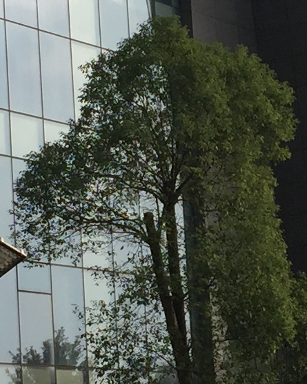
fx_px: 1887
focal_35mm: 166
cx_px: 230
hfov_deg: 9.3
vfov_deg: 11.6
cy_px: 212
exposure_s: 1/1582
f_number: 2.2
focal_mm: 4.15
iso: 32
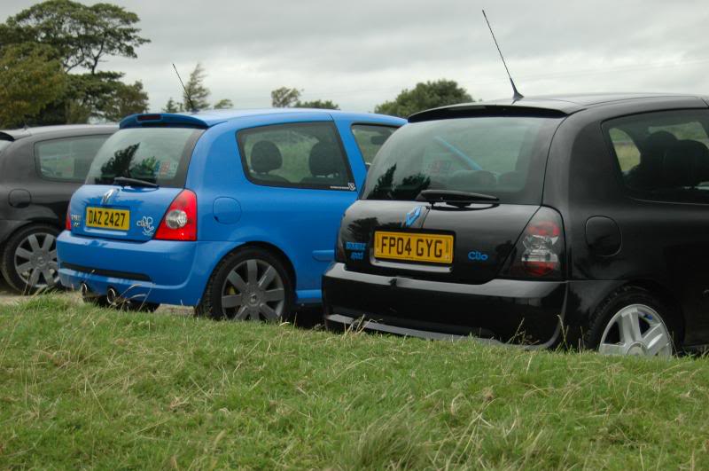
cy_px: 236
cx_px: 354
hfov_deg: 33.4
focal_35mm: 60
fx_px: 1180
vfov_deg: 22.6
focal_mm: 40
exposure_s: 1/60
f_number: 4.2
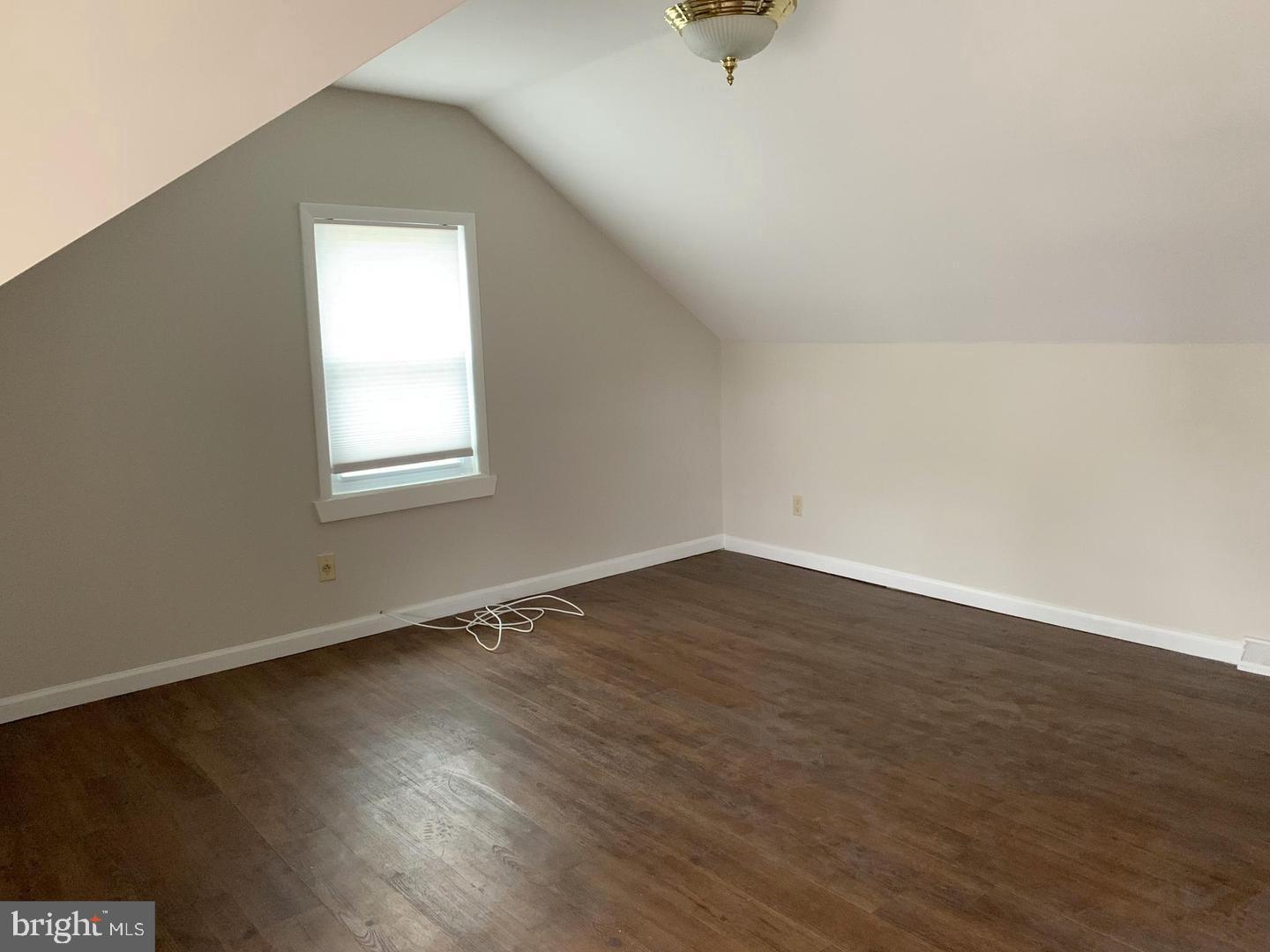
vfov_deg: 53.1
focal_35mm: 26
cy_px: 476
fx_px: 954
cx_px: 635
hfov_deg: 67.3
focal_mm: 4.25
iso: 400
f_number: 1.8
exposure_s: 1/30
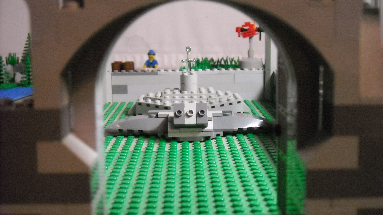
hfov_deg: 35.4
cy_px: 105
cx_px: 191
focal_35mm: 59
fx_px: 599
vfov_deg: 20.4
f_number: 3.3
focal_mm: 8.85
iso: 800
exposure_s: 1/84
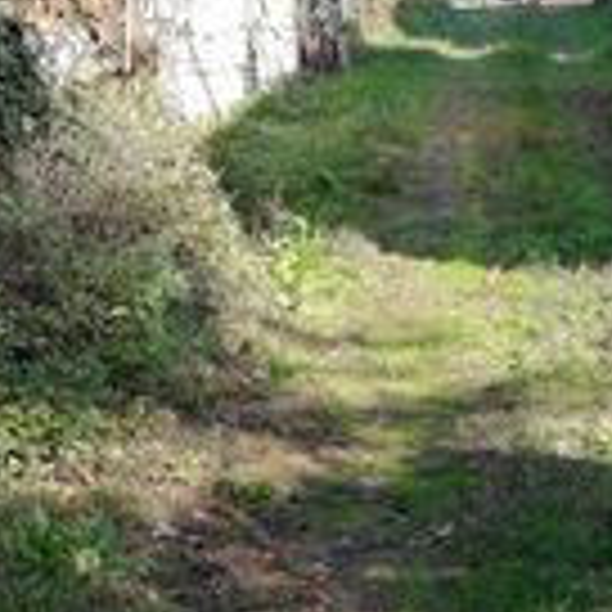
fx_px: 1400
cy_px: 522
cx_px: 513
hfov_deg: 24.2
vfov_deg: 24.1
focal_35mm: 70
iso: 50
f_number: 1.8
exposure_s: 1/313
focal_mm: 3.95
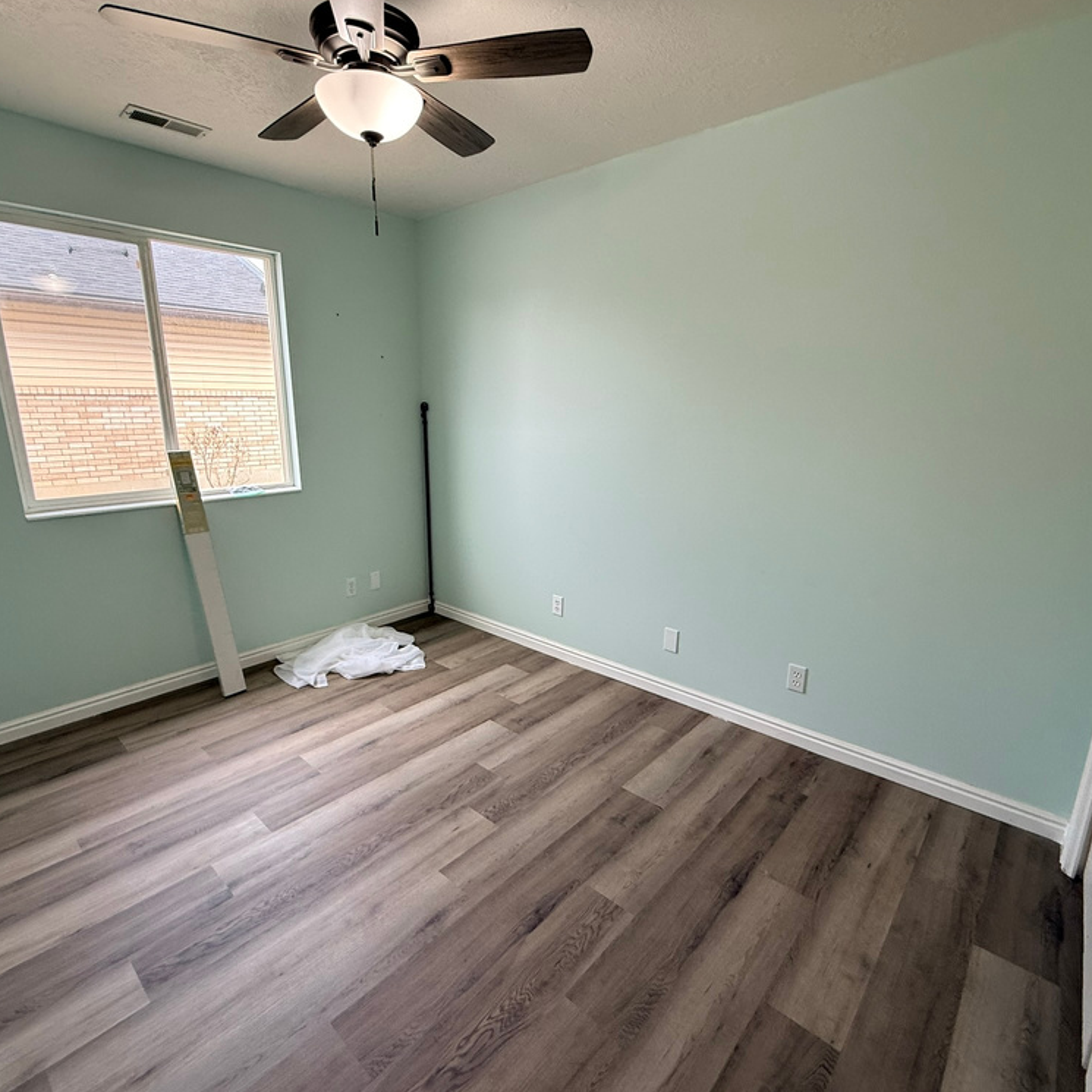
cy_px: 553
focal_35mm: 17
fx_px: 607
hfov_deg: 83.9
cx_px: 531
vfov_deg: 84.0
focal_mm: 2.22
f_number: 2.2
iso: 100
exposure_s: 1/120
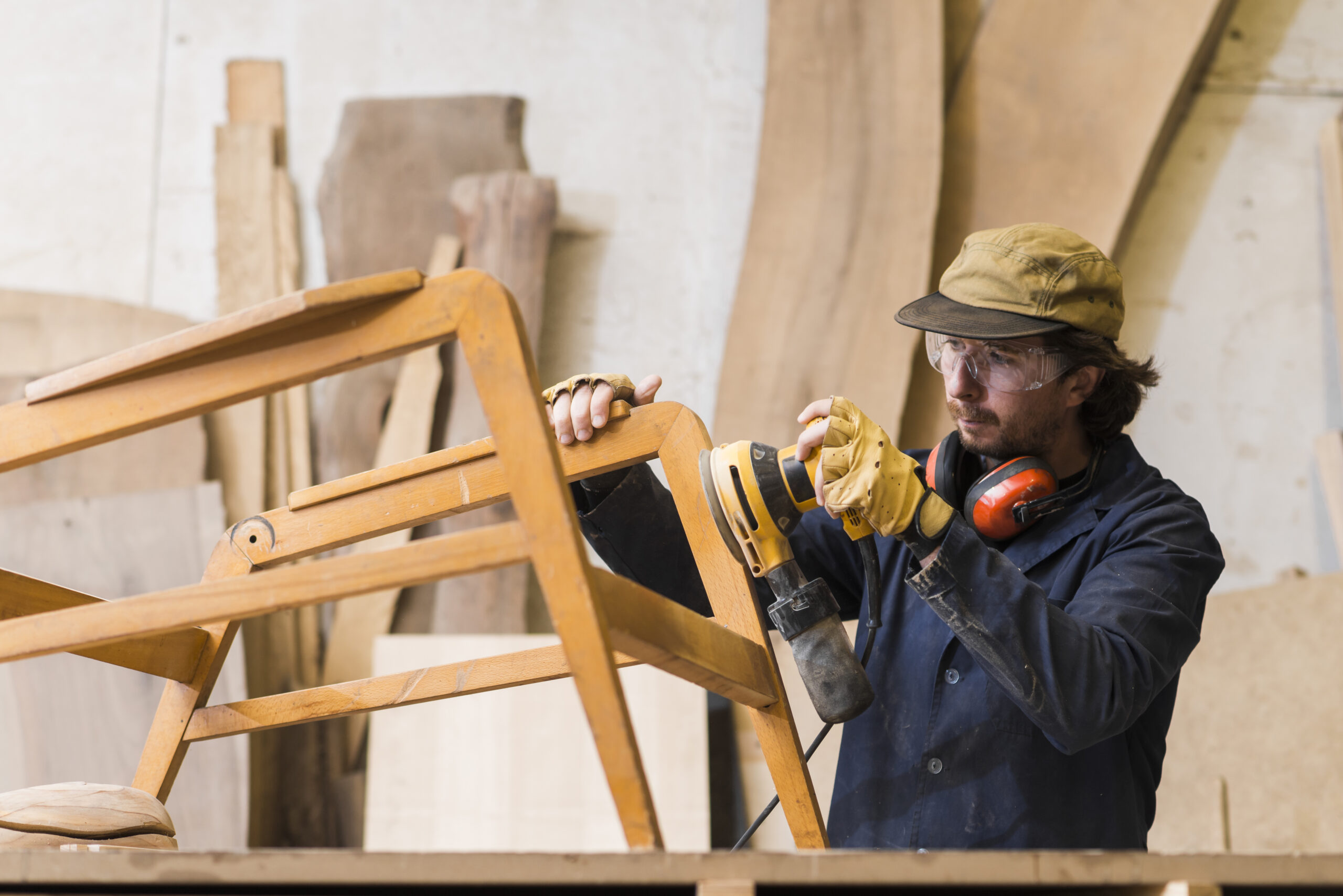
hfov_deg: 23.9
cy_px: 448
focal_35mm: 85
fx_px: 3171
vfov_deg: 16.1
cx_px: 672
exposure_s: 1/160
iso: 320
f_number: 2.8
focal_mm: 85
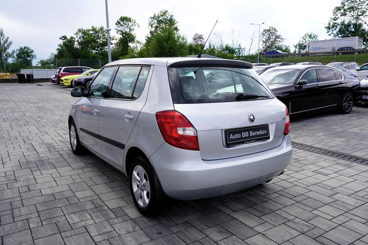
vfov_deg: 45.0
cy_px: 122
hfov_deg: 63.7
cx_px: 184
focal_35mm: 29
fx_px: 296
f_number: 8
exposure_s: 1/125
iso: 100
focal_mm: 29
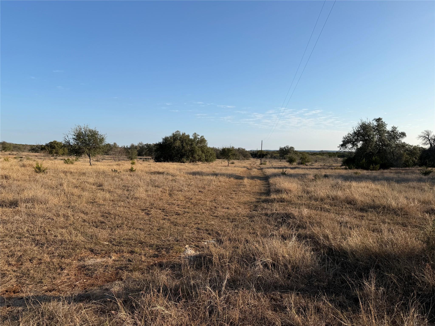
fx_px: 302
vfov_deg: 56.8
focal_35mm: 24
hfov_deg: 71.6
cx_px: 218
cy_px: 163
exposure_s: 1/4975
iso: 100
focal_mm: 6.76
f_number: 1.78
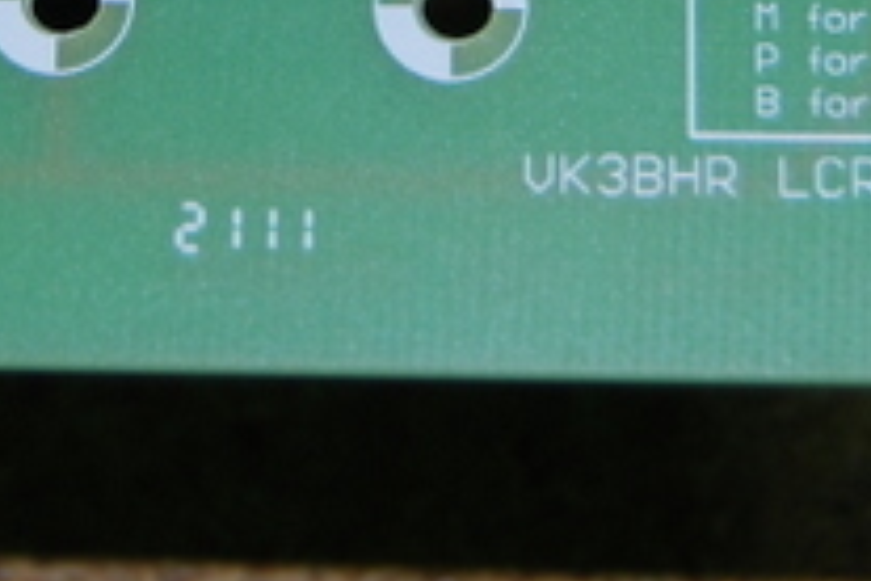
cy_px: -587
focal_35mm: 209
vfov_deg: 6.4
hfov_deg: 9.8
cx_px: 240
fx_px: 5056
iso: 200
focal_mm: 32
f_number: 4.5
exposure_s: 1/60
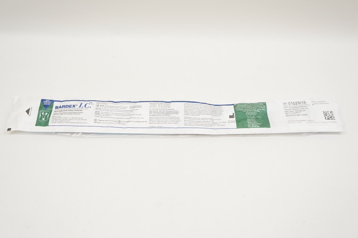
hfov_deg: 57.3
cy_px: 119
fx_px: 328
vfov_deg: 39.9
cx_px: 179
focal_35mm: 33
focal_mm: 22
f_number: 6.3
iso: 400
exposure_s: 1/60
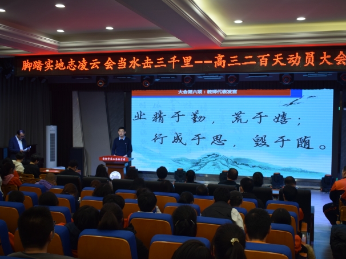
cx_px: 189
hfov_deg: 46.8
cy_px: 131
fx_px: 400
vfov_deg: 35.9
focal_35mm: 40
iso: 400
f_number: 4.8
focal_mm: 24
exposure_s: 1/90
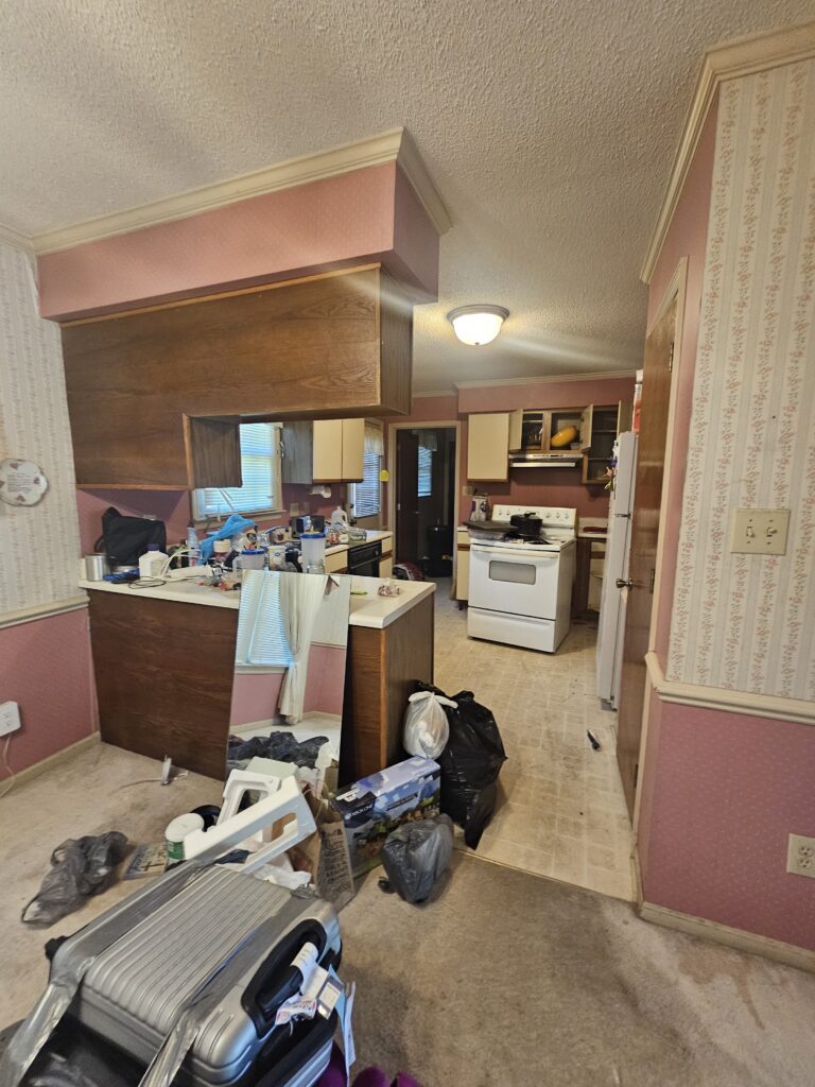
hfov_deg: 89.9
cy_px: 544
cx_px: 408
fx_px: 408
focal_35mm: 13
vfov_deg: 106.2
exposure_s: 1/40
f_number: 2.2
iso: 320
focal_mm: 2.2
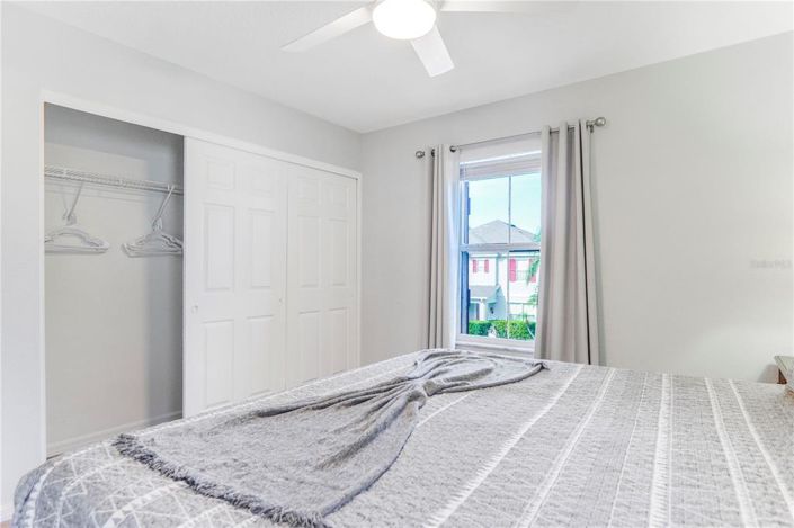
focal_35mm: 18
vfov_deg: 67.3
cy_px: 264
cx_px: 397
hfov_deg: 90.0
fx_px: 397
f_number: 3.5
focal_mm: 12
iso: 400
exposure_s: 1/100
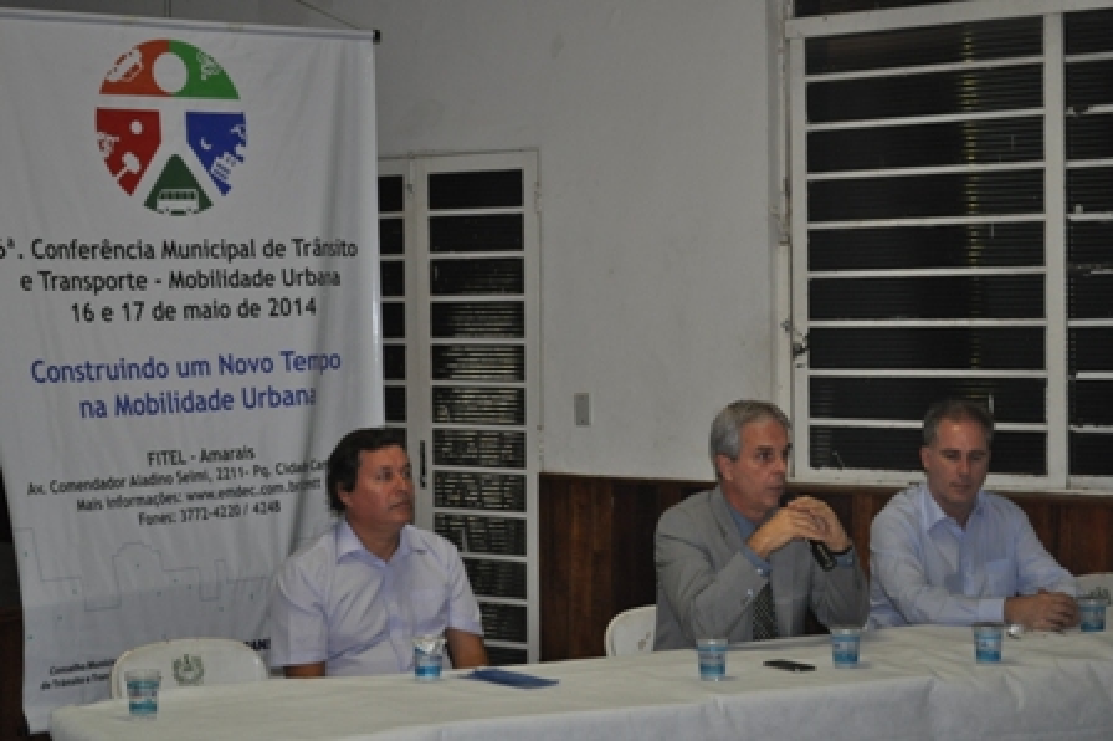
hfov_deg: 28.1
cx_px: 556
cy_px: 370
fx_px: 2224
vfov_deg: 18.9
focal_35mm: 72
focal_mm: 48
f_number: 5.6
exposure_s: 1/60
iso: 800
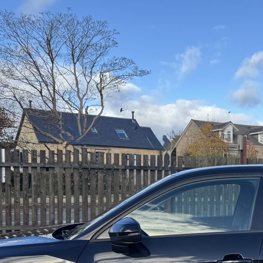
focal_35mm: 57
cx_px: 221
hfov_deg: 29.2
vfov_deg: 29.2
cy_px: 218
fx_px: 490
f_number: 1.78
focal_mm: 6.76
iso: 80
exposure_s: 1/2710
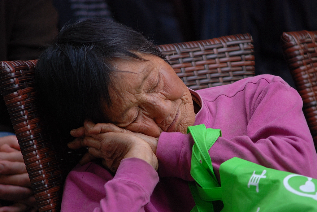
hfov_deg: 6.5
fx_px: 2776
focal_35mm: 315
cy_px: 106
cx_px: 158
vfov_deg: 4.4
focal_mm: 210
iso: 200
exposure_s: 1/200
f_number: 4
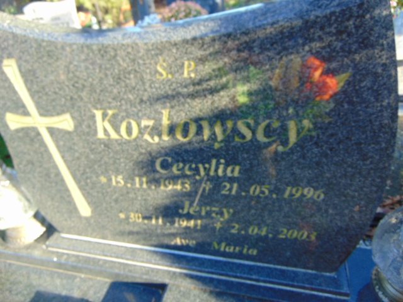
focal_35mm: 25
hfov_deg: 69.4
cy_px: 151
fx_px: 291
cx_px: 202
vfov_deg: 54.9
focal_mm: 4.5
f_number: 3
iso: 80
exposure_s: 1/60
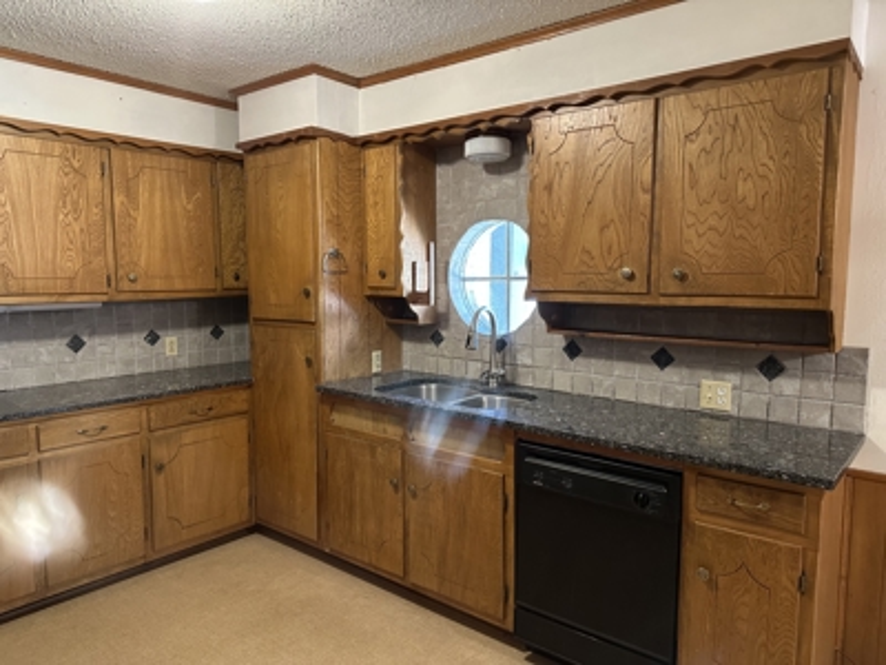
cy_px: 332
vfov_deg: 56.8
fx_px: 614
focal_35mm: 24
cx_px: 443
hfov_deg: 71.6
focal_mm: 6.86
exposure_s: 1/40
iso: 640
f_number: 1.78
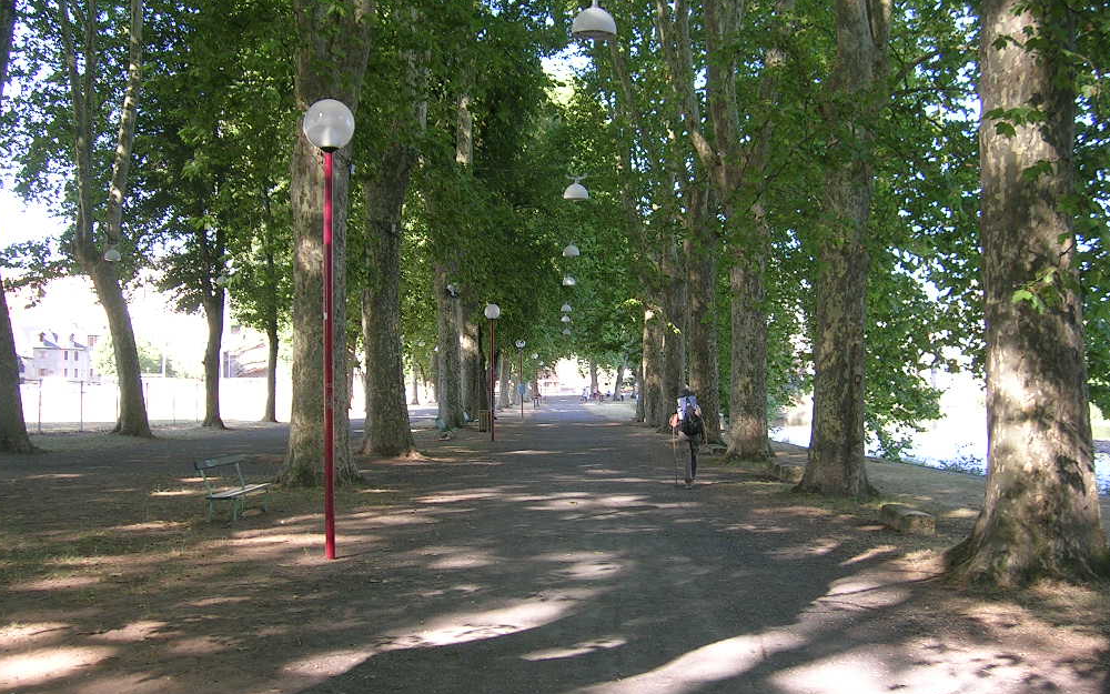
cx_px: 558
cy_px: 351
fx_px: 1150
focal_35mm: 38
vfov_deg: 33.6
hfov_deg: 51.5
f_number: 2.8
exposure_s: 1/73.6
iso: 50
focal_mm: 5.4
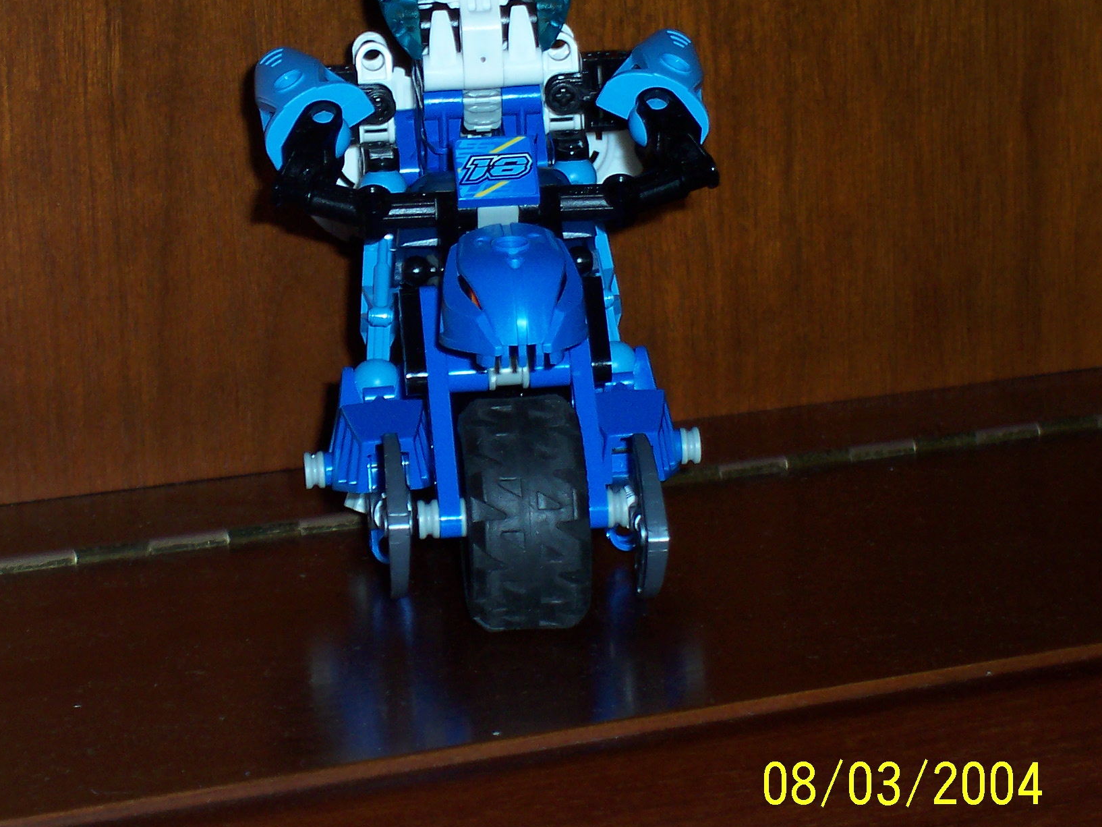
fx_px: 4394
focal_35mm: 138
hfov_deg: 14.3
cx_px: 432
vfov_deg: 10.8
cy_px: 399
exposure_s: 1/90
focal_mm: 16.8
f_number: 4.8
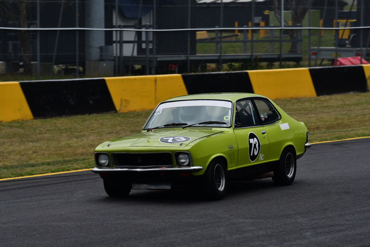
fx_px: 2082
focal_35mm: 202
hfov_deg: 10.2
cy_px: 124
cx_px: 185
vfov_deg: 6.8
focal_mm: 135
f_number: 8
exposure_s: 1/800
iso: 400
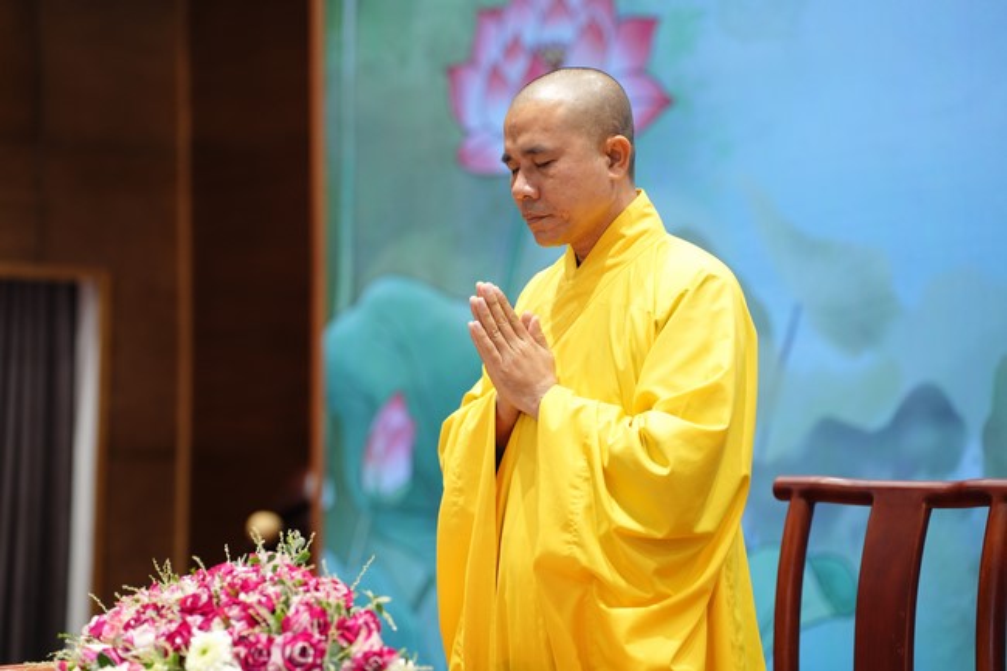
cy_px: 336
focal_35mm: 101
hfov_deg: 20.2
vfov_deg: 13.5
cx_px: 504
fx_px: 2824
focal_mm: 101
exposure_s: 1/80
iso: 1600
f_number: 2.8
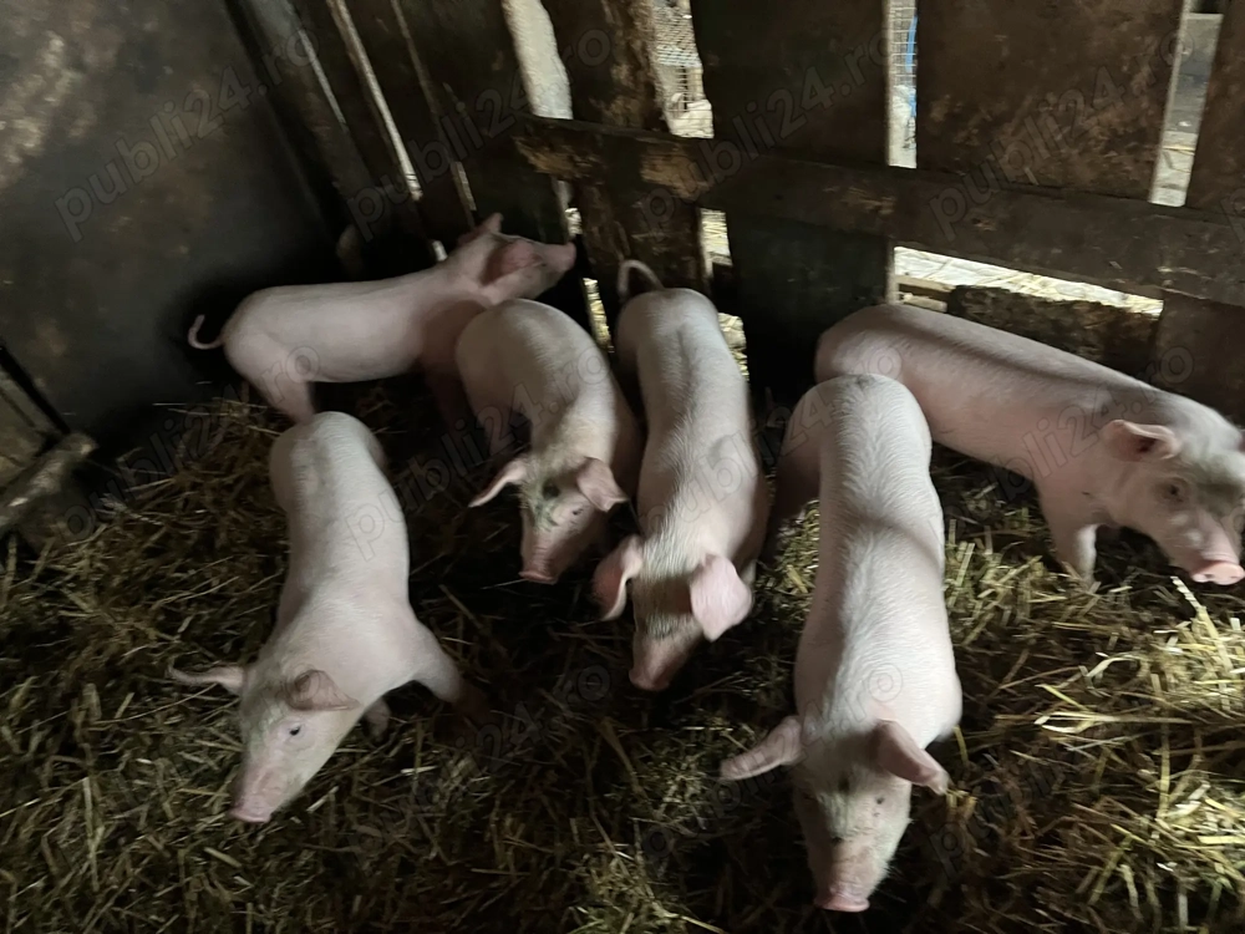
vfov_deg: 53.1
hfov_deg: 67.3
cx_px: 622
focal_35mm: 26
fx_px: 935
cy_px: 467
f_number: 1.6
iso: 640
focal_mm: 5.1
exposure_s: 1/30
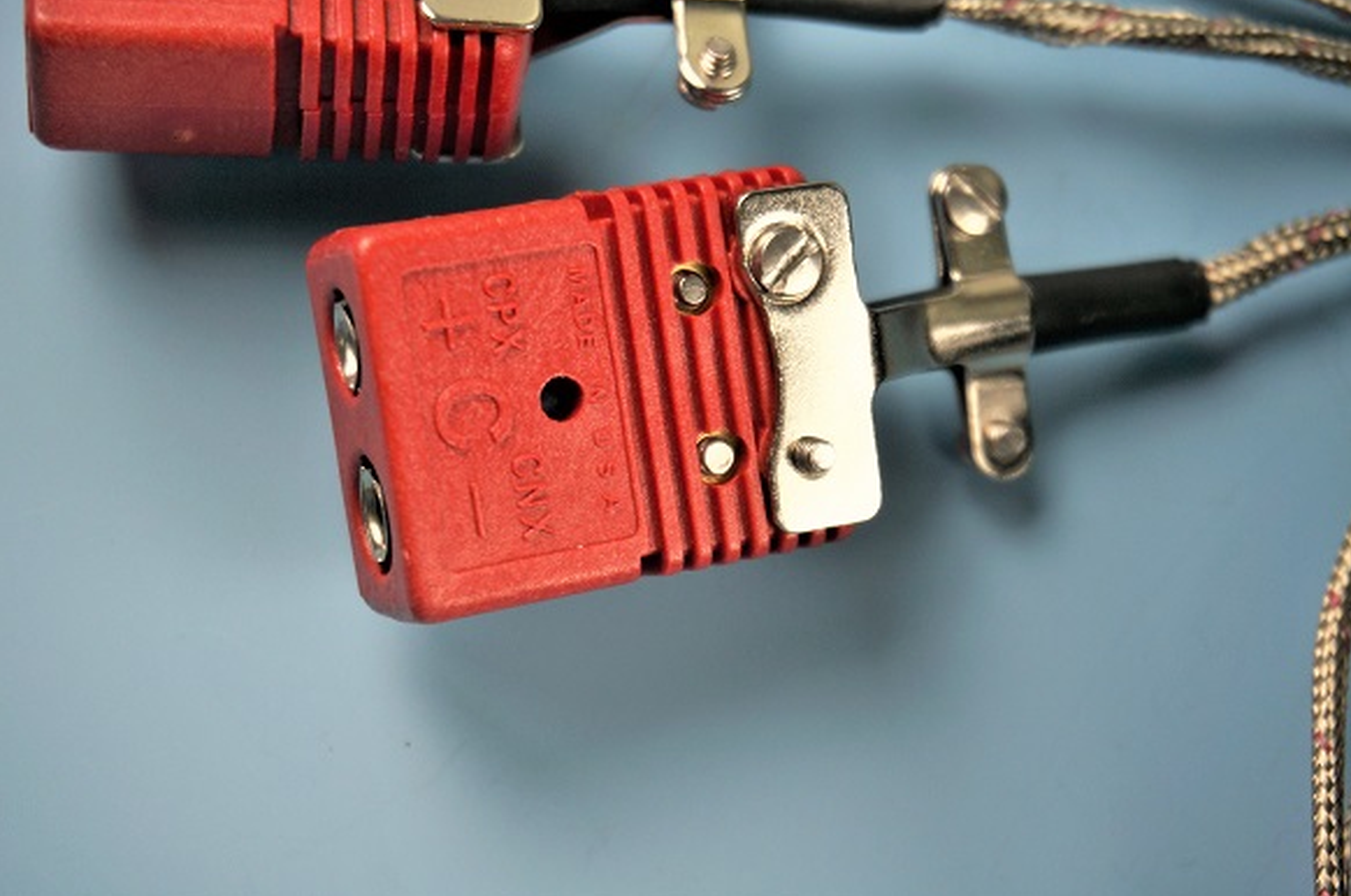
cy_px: 443
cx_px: 678
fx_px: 2548
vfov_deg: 19.9
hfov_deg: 29.7
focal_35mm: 68
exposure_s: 1/160
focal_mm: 44
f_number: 5.6
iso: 320
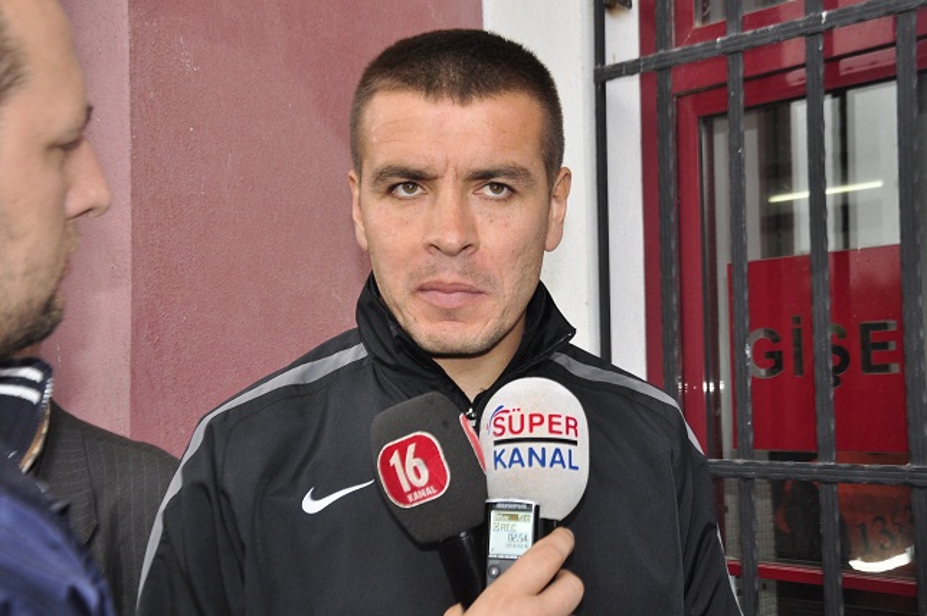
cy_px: 308
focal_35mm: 51
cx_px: 464
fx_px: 1312
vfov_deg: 26.4
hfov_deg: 38.9
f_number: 4.2
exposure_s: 1/200
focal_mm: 34
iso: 400
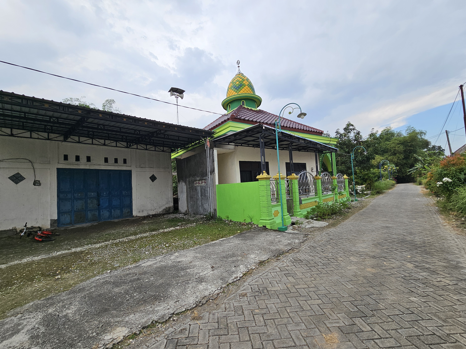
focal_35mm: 14
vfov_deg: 85.7
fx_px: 188
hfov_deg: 102.0
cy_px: 180
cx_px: 225
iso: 50
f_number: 2.2
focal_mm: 2.2
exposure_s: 1/681
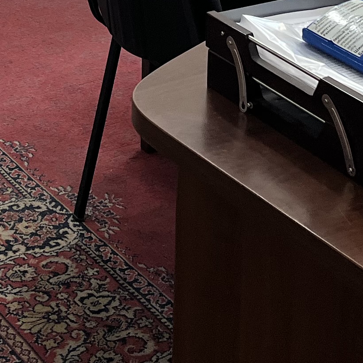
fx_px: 1341
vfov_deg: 14.3
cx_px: 50
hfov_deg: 15.3
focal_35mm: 113
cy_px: -193
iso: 80
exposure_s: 1/100
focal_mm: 5.1
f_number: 1.6
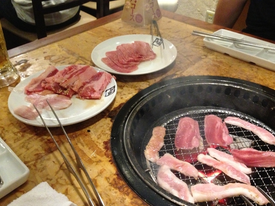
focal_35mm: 36
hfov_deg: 51.3
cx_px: 142
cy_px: 112
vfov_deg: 39.6
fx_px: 286
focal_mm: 4.13
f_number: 2.4
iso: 500
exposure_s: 1/15
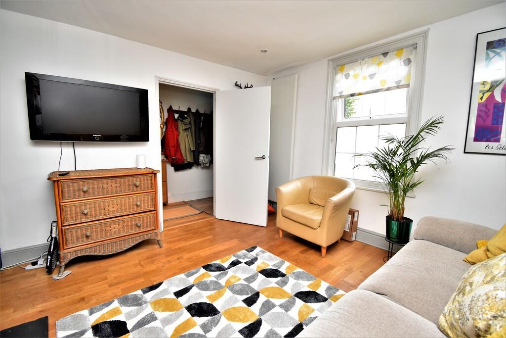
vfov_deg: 77.3
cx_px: 253
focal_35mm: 15
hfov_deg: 100.4
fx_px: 211
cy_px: 169
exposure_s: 1/100
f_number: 5
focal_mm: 10
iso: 800
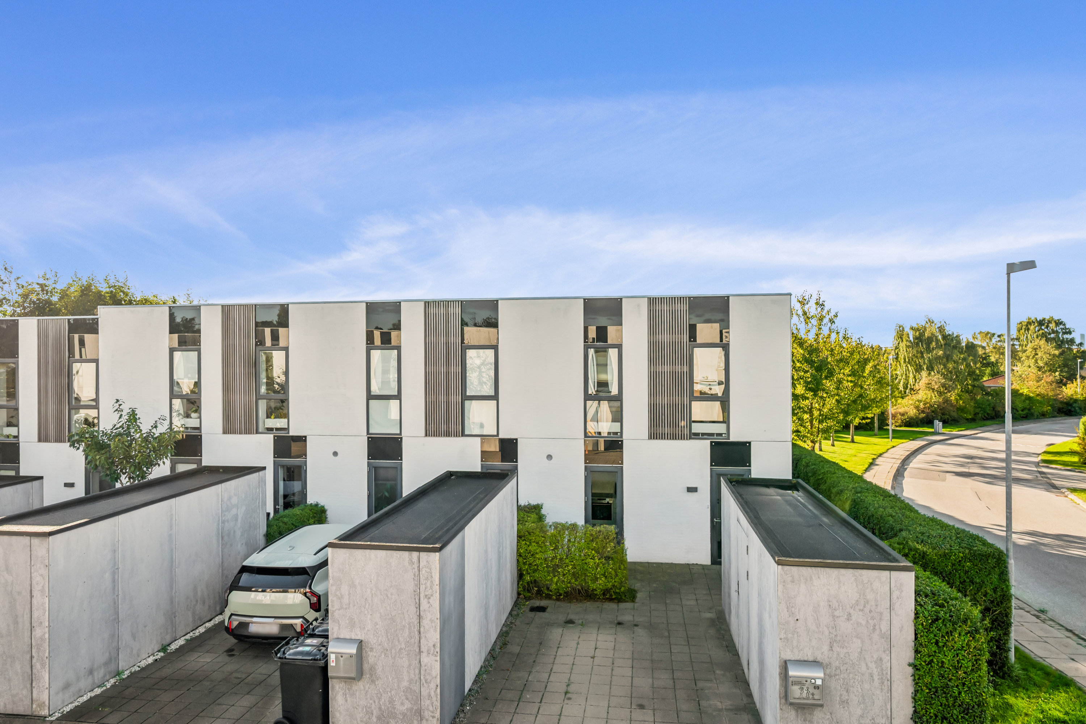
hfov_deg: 85.4
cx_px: 543
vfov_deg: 63.2
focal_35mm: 20
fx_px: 588
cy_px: 362
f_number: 7.1
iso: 400
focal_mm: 19.5
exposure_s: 1/500
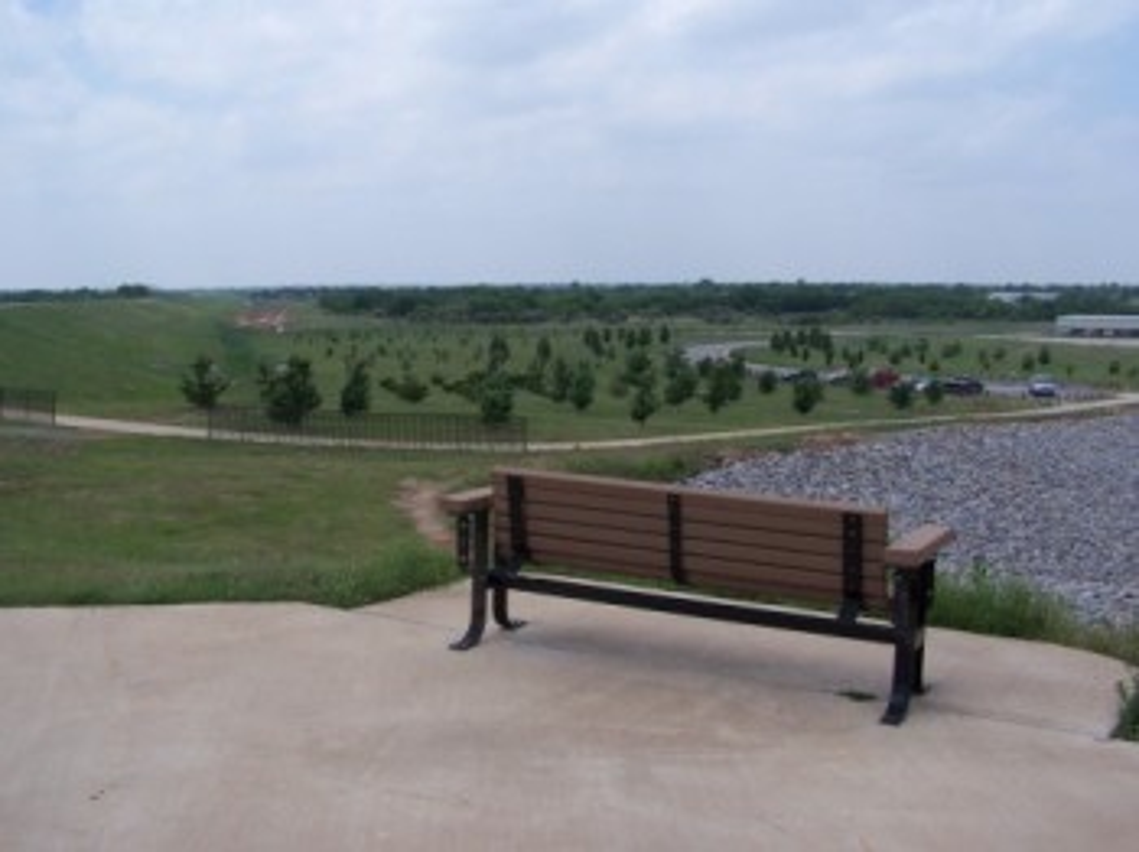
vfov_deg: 37.7
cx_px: 570
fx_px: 1249
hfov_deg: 49.0
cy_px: 426
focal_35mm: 38
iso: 80
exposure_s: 1/1000
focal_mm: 6.3
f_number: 4
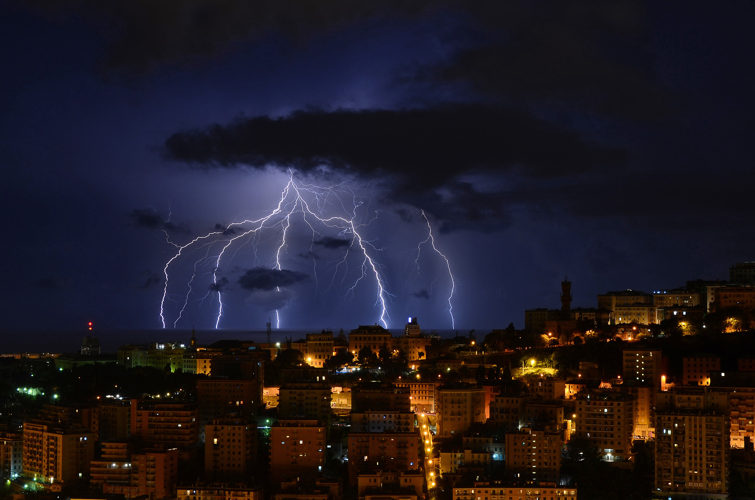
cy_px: 250
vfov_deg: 30.7
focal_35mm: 44
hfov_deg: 45.0
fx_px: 910
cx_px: 378
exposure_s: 11.5
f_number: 9
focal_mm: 29
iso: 100
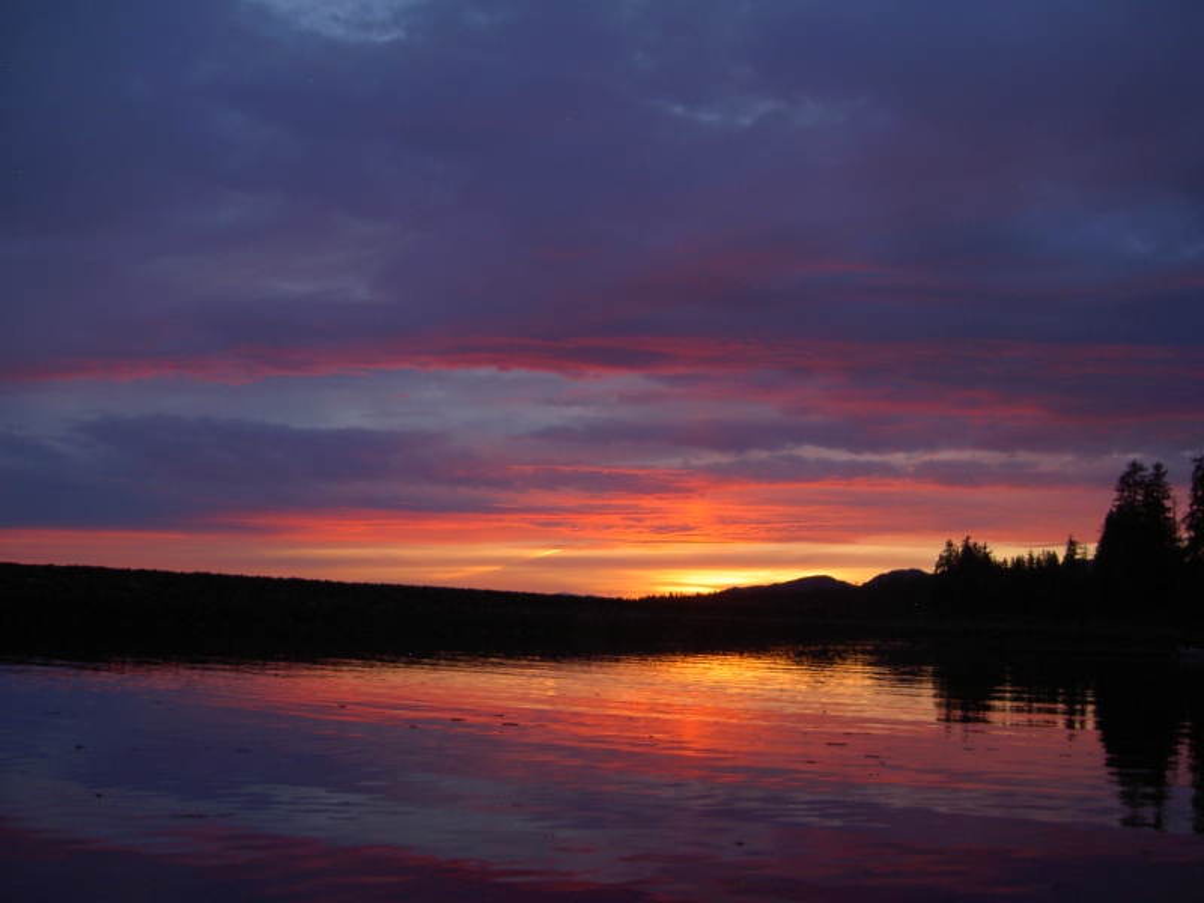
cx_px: 602
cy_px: 452
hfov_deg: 47.9
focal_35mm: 39
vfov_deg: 36.8
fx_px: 1356
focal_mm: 8
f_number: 2.8
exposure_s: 1/60
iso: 100
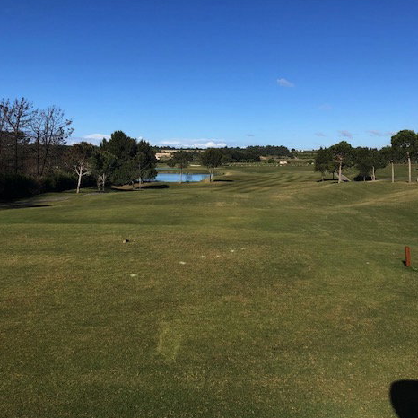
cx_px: 212
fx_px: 464
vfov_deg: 48.2
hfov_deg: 48.4
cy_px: 173
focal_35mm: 34
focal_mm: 3.99
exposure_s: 1/2703
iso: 25
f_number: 1.8
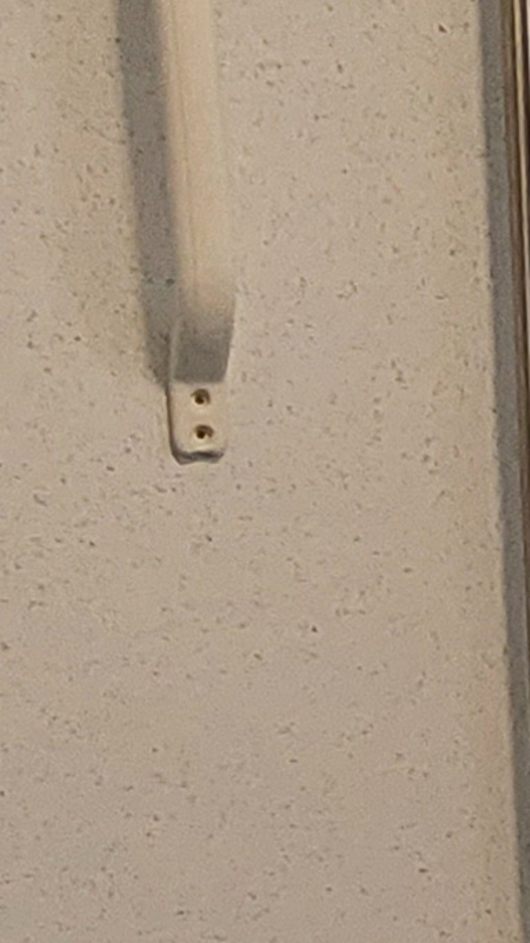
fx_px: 2074
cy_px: 791
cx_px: 961
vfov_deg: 25.1
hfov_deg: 13.1
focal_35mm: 83
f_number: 2.2
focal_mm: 1.74
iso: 250
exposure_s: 1/50
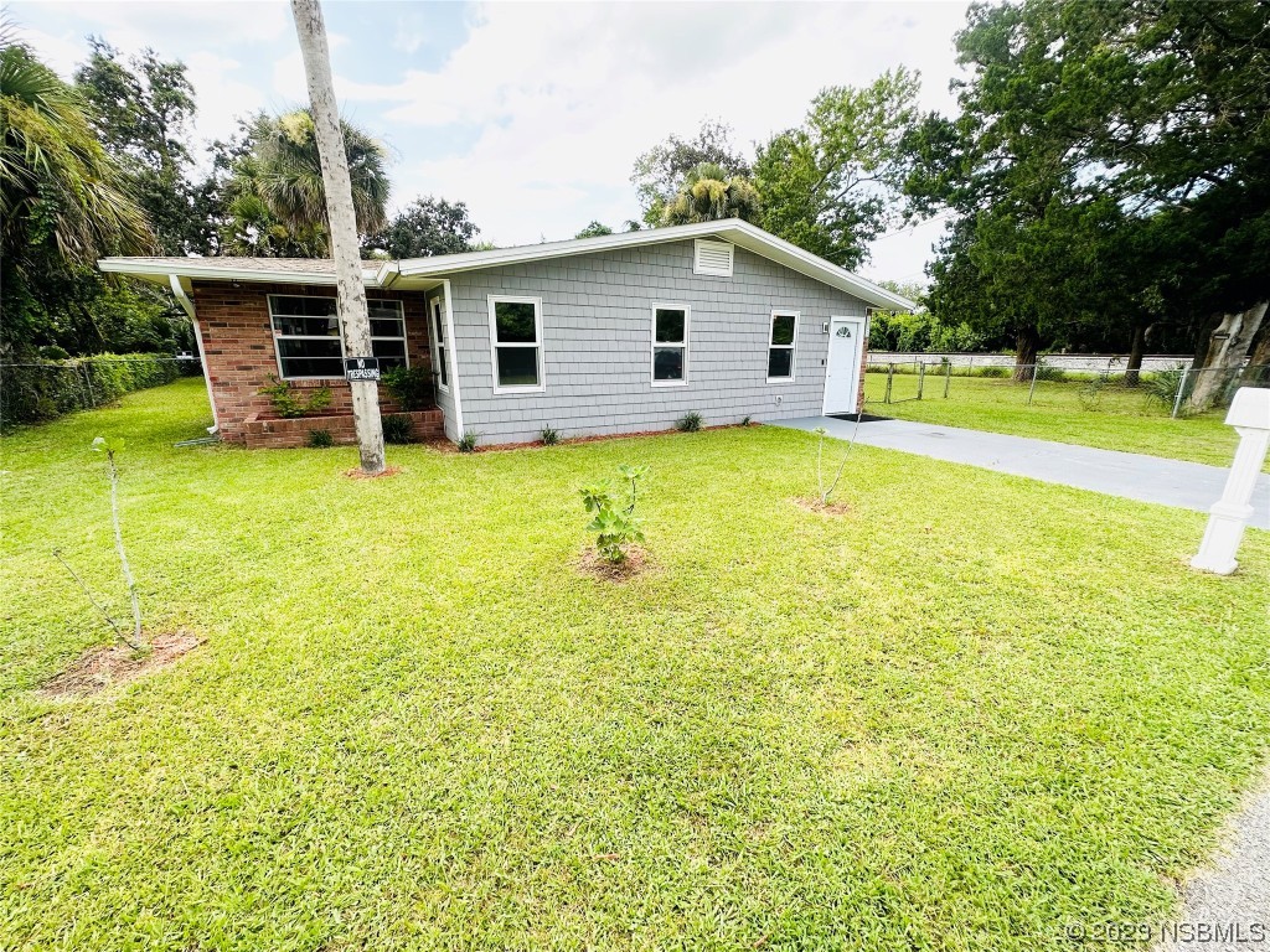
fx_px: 514
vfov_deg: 85.7
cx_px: 635
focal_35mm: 14
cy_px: 476
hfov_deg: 102.1
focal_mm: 2.22
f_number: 2.2
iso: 40
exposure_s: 1/291
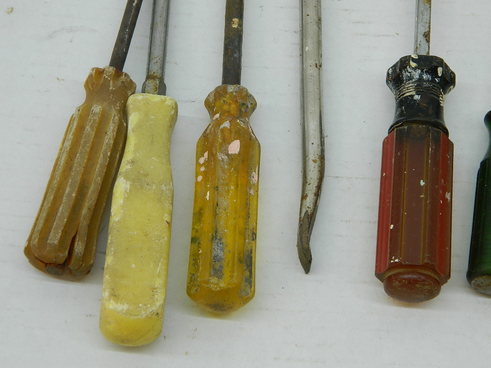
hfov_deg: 23.3
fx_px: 1191
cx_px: 246
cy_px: 184
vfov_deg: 17.6
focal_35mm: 84
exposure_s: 1/50
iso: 100
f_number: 4.2
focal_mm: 15.1
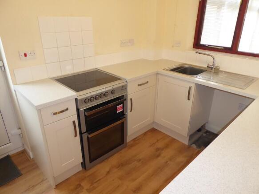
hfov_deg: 71.6
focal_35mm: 24
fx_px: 180
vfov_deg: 56.8
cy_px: 97
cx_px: 130
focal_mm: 4.3
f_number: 3.3
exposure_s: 1/60
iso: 320
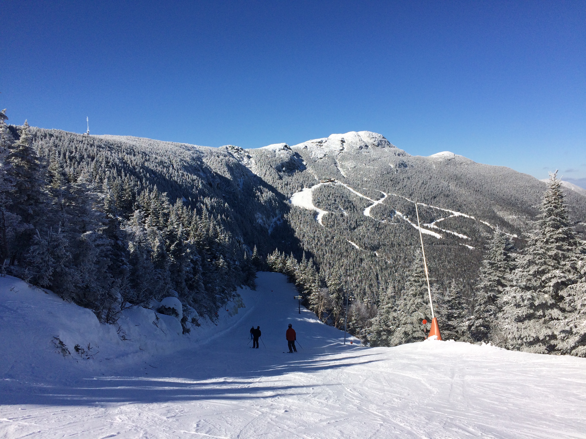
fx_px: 491
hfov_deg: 61.7
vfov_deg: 48.2
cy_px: 220
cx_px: 293
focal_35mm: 29
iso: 32
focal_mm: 4.15
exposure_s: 1/4115
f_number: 2.2
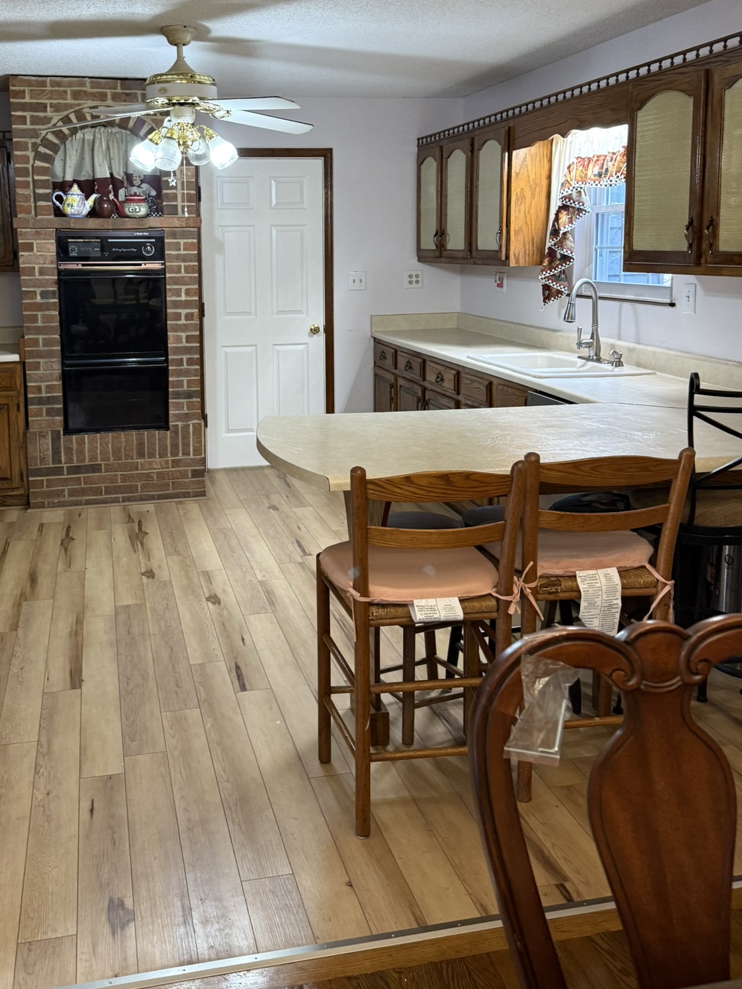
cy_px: 368
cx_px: 284
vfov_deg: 54.7
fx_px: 943
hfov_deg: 42.7
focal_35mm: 33
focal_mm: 6.76
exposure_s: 1/60
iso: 250
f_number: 1.78
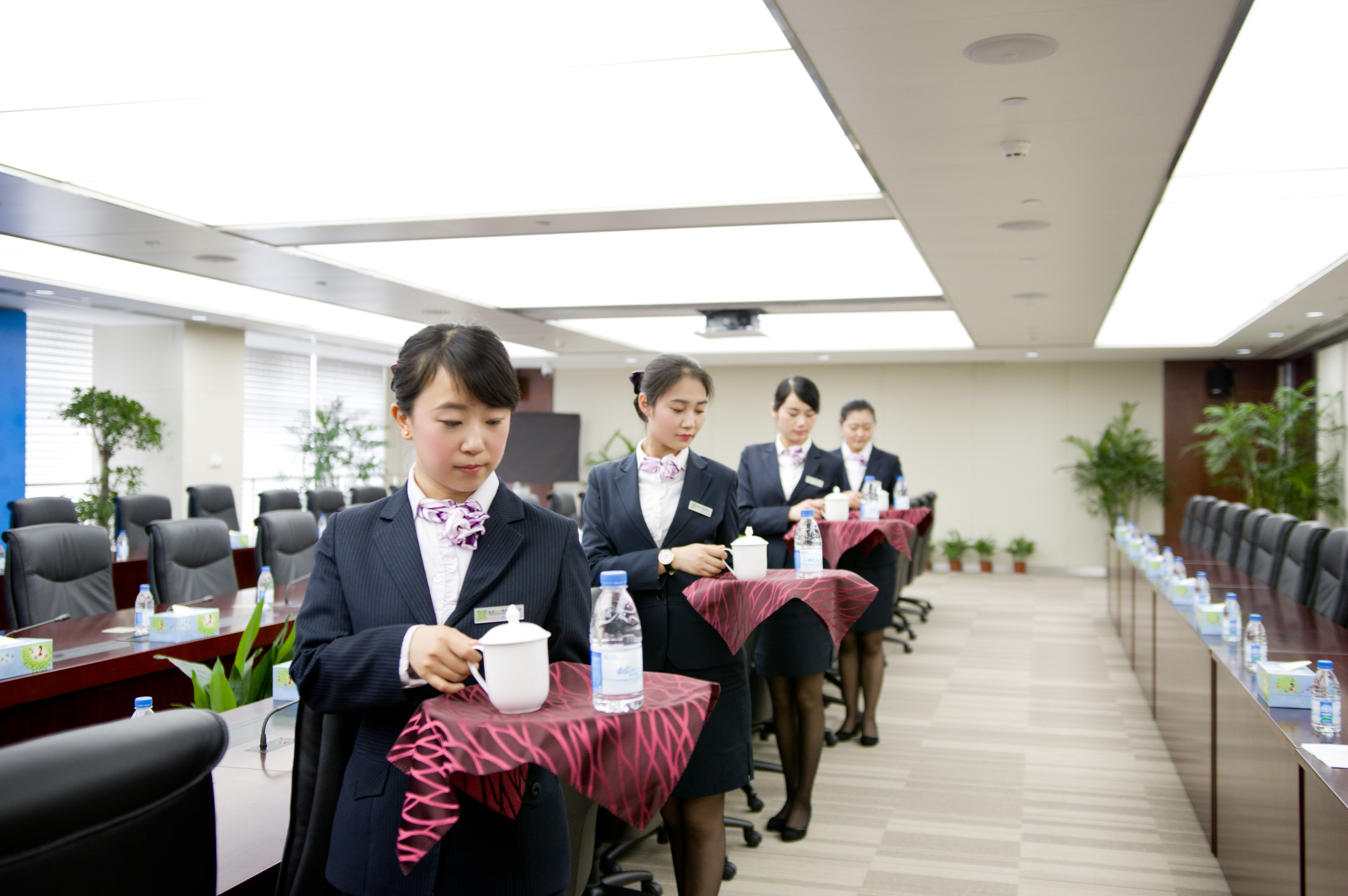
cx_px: 674
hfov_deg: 55.8
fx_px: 1272
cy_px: 448
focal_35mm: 34
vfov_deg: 38.8
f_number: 1.8
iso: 400
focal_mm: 23
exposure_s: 1/125
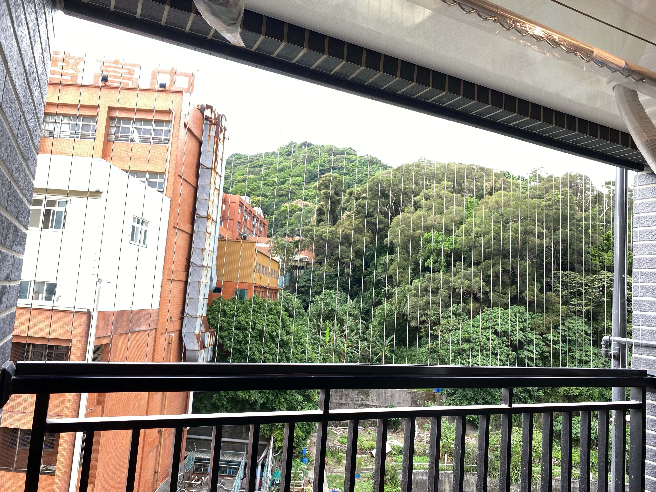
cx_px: 328
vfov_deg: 53.1
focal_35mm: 26
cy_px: 246
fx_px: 493
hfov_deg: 67.3
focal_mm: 4.25
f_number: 1.8
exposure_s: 1/125
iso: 32
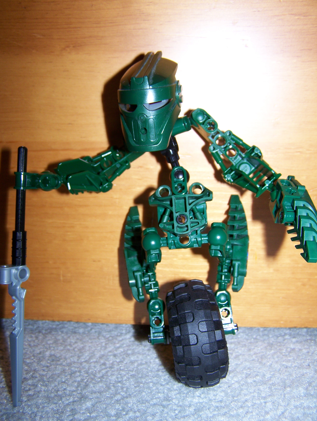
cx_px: 158
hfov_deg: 37.8
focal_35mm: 38
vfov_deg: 48.9
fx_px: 463
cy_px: 210
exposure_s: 1/60
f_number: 2.8
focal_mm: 6.3
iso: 80
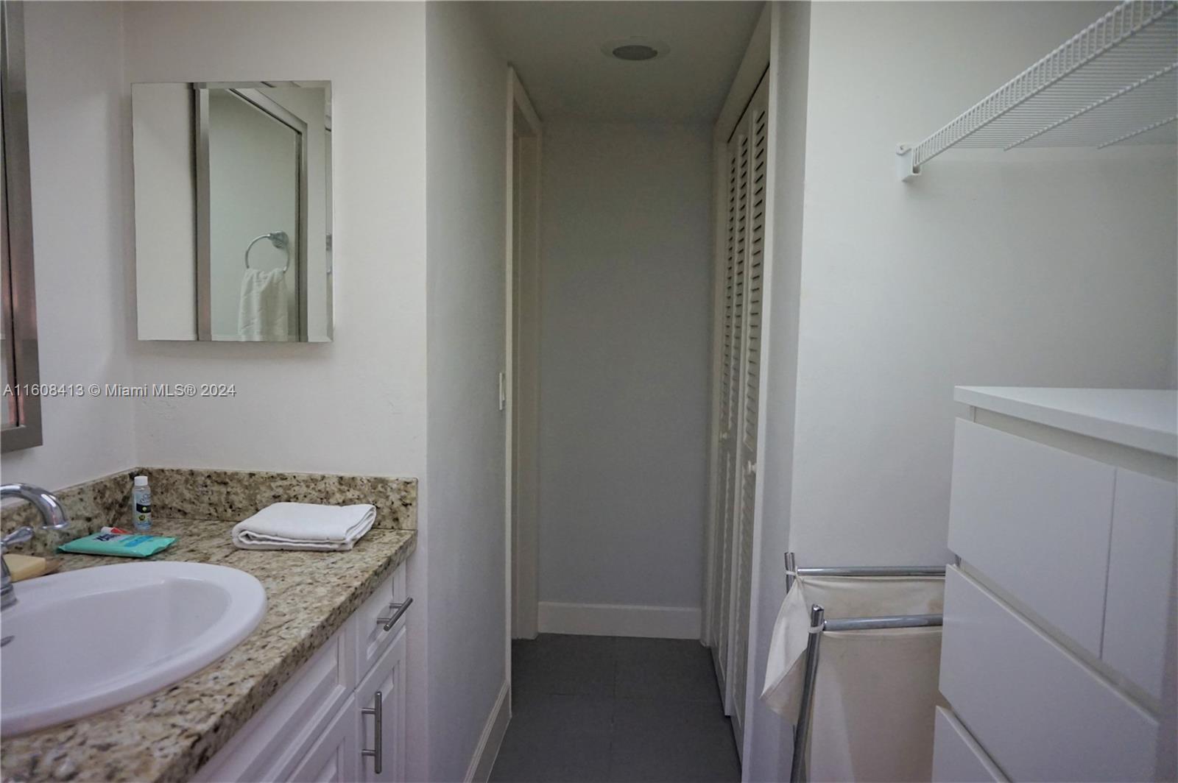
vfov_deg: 53.1
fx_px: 785
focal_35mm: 24
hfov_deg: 73.8
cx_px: 589
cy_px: 392
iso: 1600
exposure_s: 1/160
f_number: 3.5
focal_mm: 16
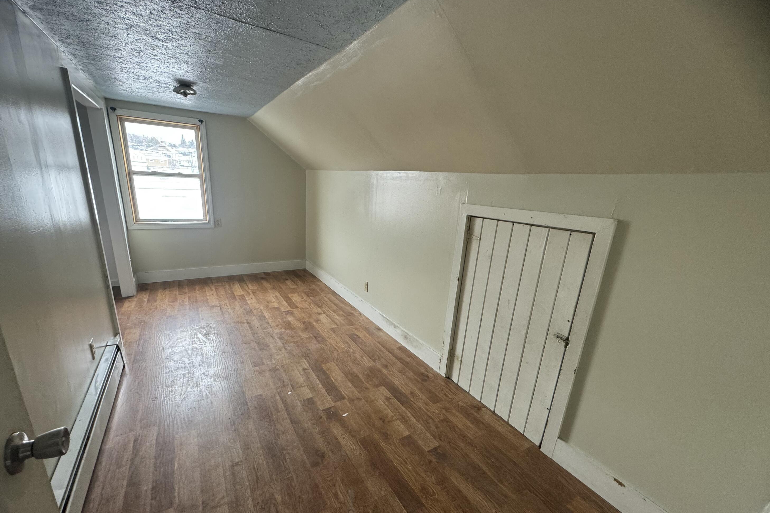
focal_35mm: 15
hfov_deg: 100.4
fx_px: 321
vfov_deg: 77.2
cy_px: 277
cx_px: 379
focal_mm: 2.22
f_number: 2.2
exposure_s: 1/99
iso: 200
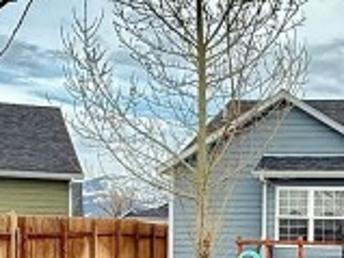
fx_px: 894
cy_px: 293
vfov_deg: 15.9
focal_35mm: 90
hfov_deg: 21.1
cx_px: 344
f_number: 2.2
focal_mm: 2.22
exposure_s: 1/1901
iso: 50
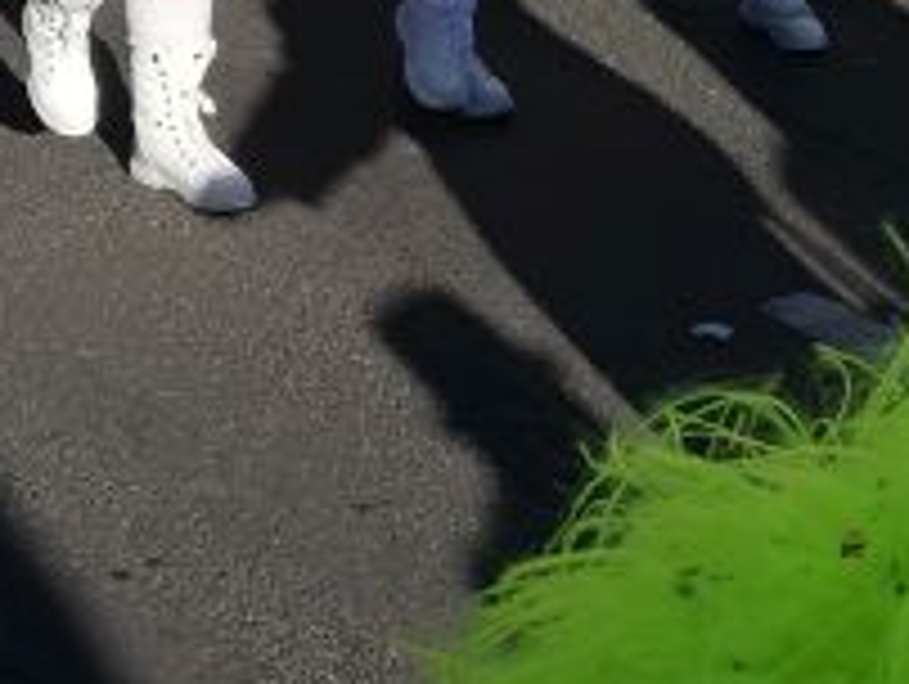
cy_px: -241
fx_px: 3970
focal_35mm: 151
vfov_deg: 9.6
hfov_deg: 13.0
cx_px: 695
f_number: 2.2
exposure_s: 1/1414
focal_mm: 3.81
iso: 50
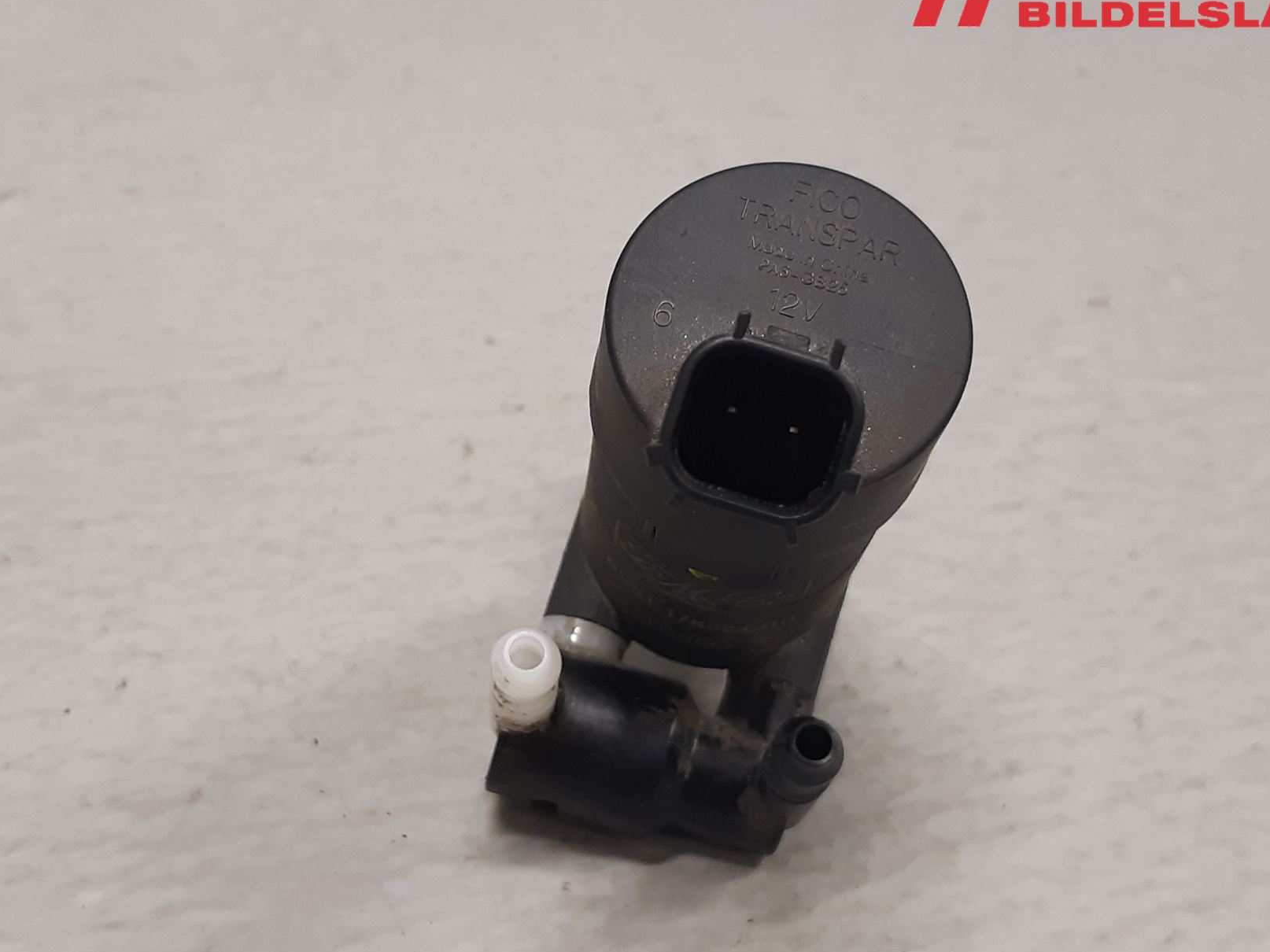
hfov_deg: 55.3
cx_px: 590
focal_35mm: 33
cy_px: 498
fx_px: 1211
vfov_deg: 42.9
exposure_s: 1/50
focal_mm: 3.93
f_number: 1.7
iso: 160
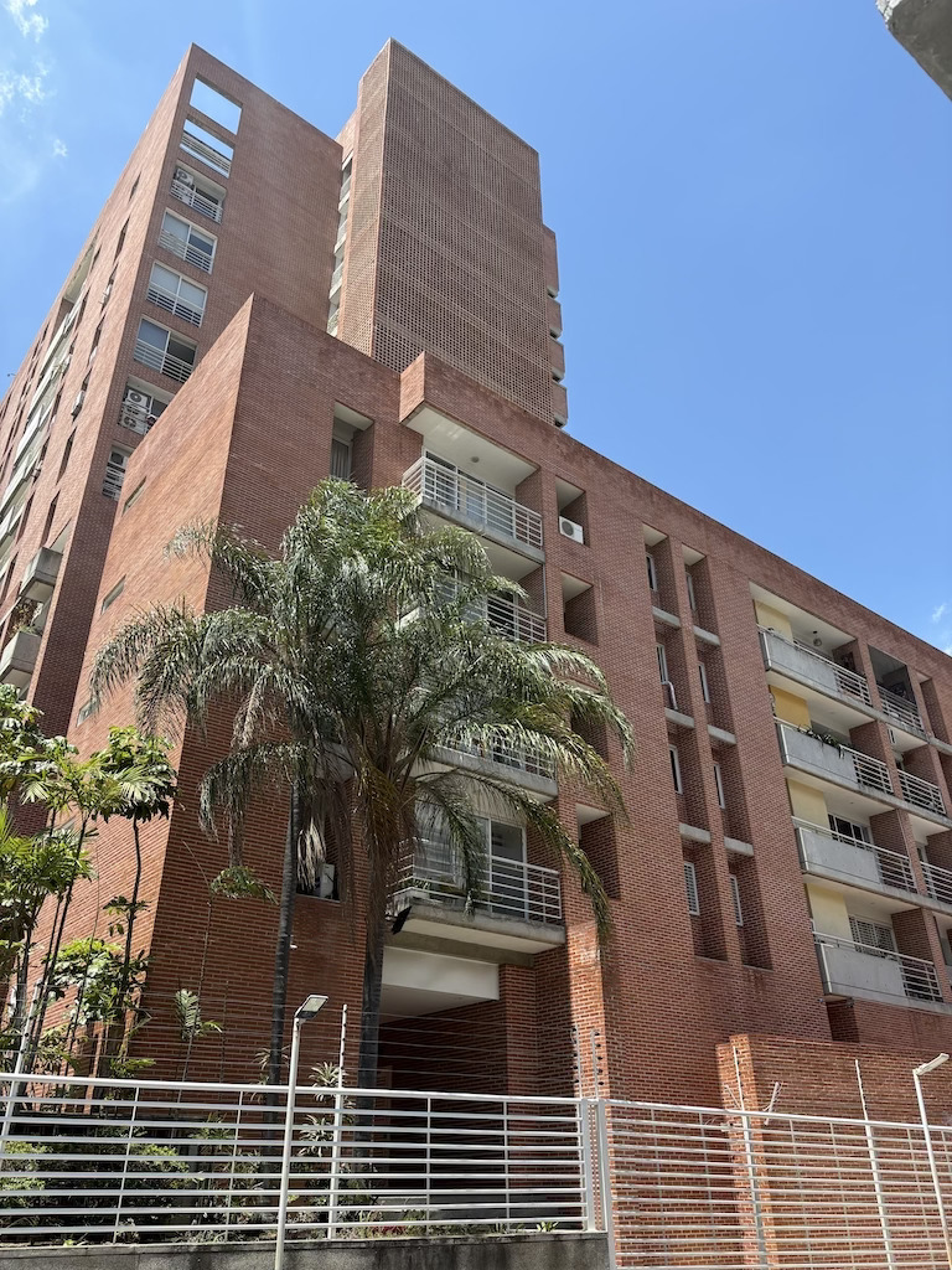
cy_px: 635
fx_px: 953
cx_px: 476
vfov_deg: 67.3
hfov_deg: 53.1
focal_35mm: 26
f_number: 1.6
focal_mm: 5.96
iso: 50
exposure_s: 1/1706
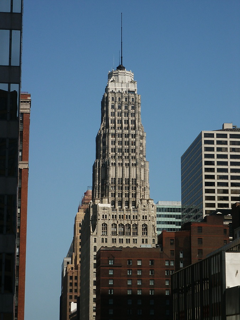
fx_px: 878
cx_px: 120
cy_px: 160
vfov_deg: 20.7
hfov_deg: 15.6
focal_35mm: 95
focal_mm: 18.86
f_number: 8
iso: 64
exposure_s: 1/350
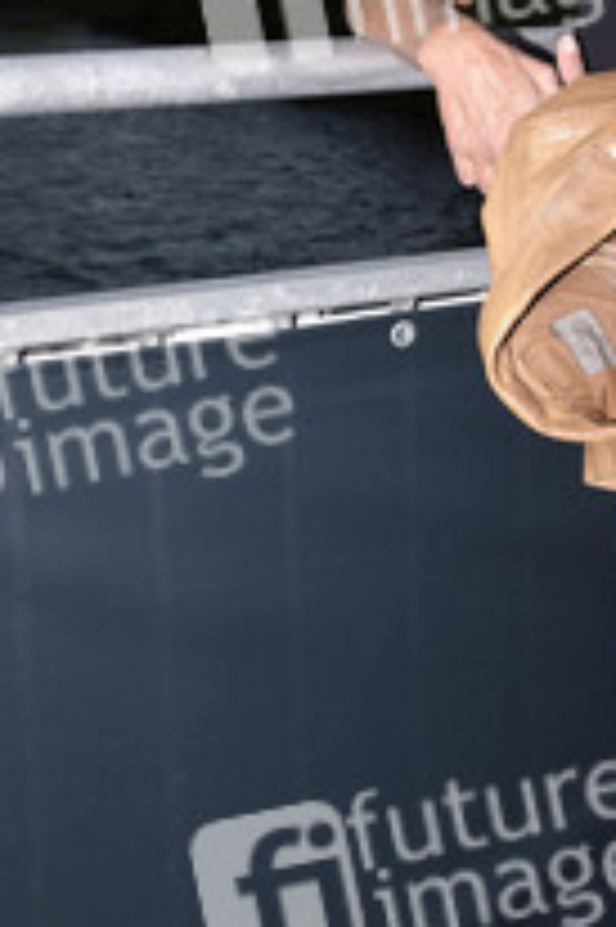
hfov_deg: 20.2
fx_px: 1697
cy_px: 194
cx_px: 553
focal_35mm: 66
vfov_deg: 29.9
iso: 160
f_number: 8
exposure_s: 1/160
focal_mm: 34
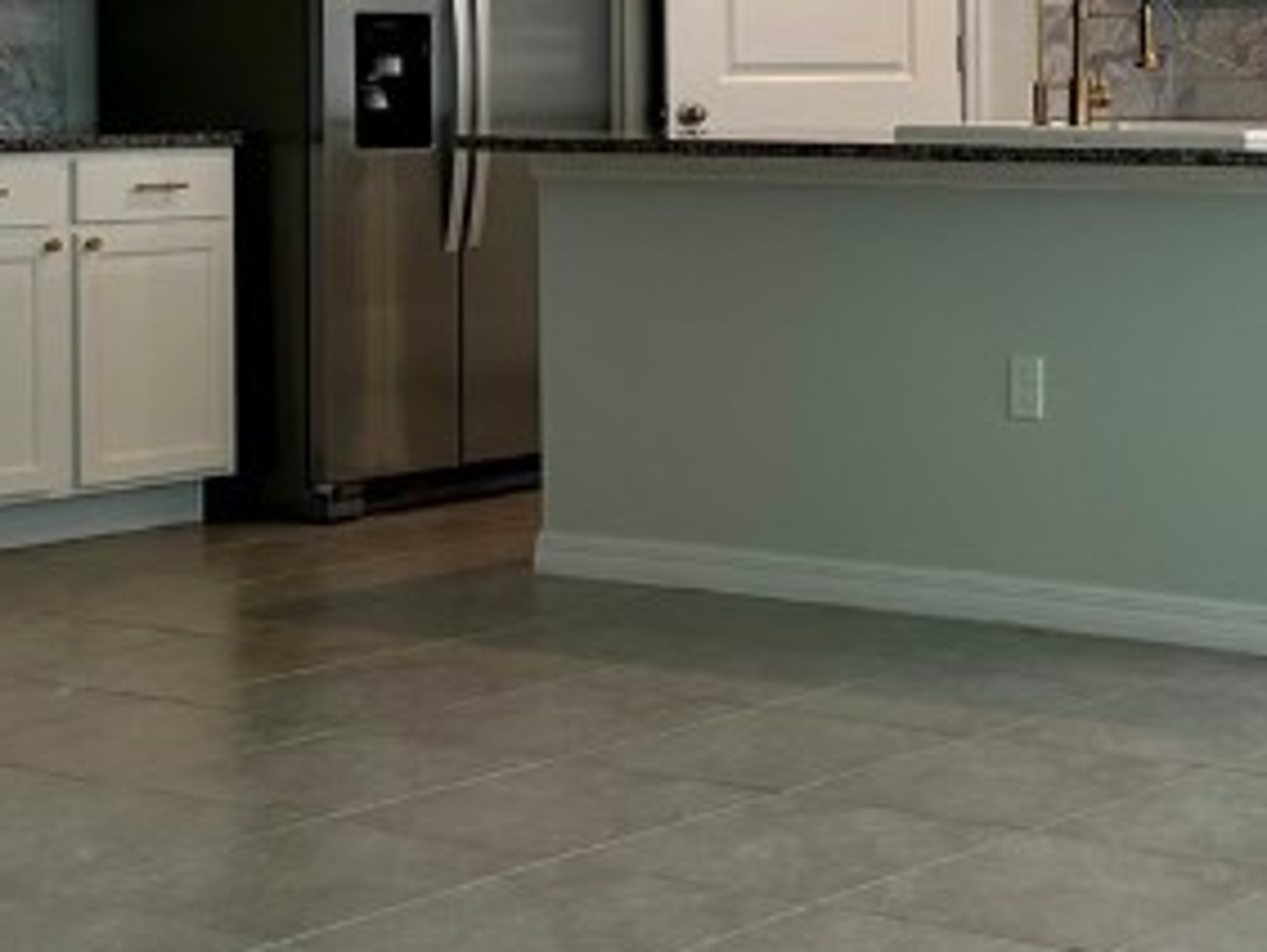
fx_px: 3187
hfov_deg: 21.7
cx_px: 1271
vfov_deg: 16.8
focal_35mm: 87
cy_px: 144
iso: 64
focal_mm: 6.86
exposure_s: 1/120
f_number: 1.78
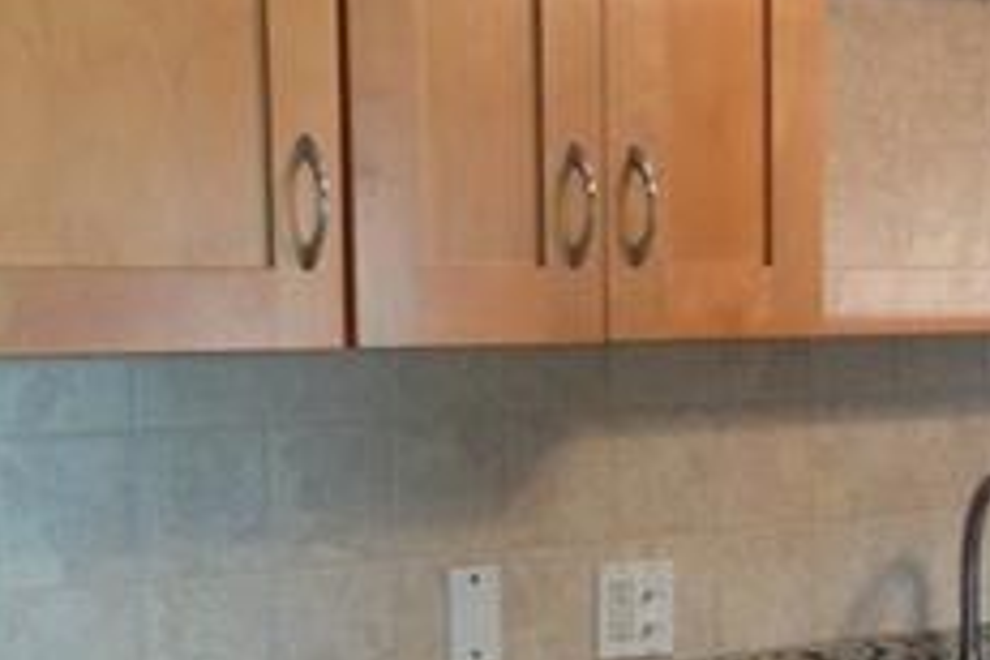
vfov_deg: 11.9
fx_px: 3135
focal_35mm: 114
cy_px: 643
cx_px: 947
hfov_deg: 17.6
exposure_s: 1/20
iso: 80
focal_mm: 4.12
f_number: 2.4
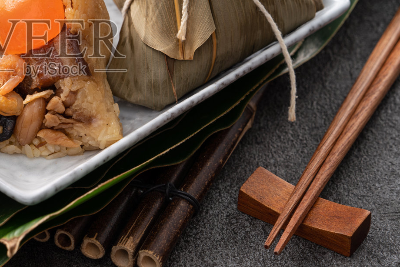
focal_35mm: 233
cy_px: 49
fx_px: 2590
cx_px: 54
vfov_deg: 5.9
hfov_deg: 8.8
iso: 100
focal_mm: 134
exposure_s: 1/125
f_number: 9
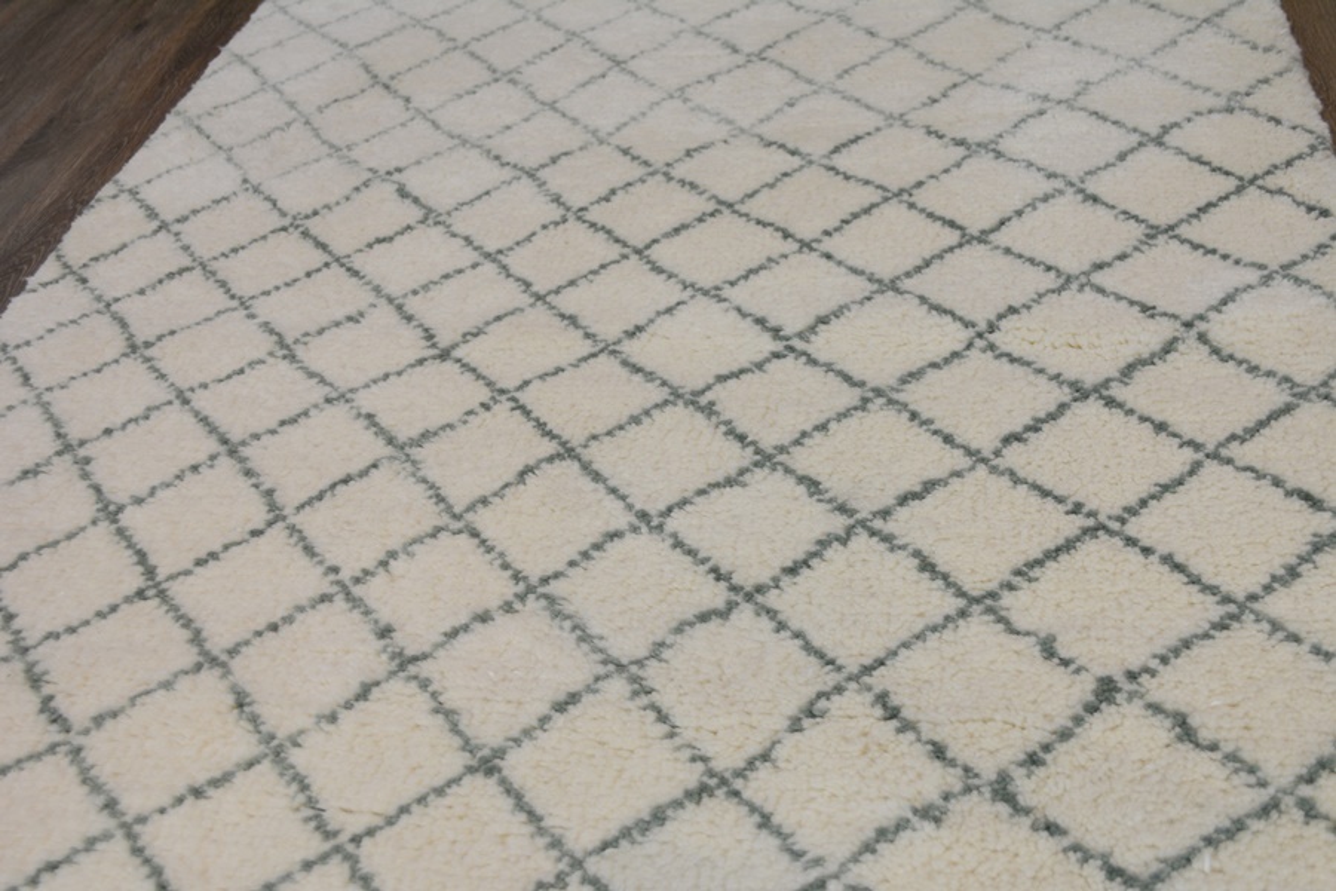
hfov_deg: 53.1
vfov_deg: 36.9
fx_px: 1336
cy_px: 446
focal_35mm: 36
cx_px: 668
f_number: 5
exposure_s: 1/100
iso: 400
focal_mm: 24
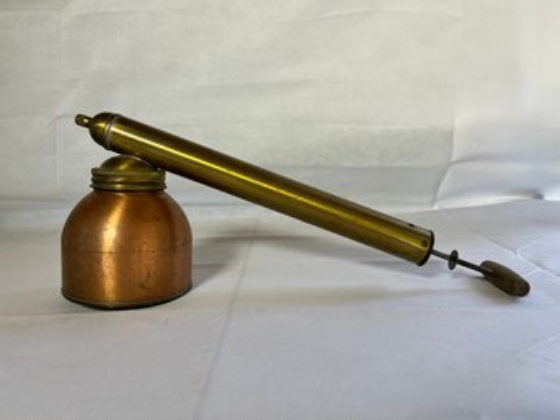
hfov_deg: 67.3
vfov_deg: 53.0
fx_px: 420
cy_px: 210
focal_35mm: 26
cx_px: 280
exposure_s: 1/336
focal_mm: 5.1
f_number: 1.6
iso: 50
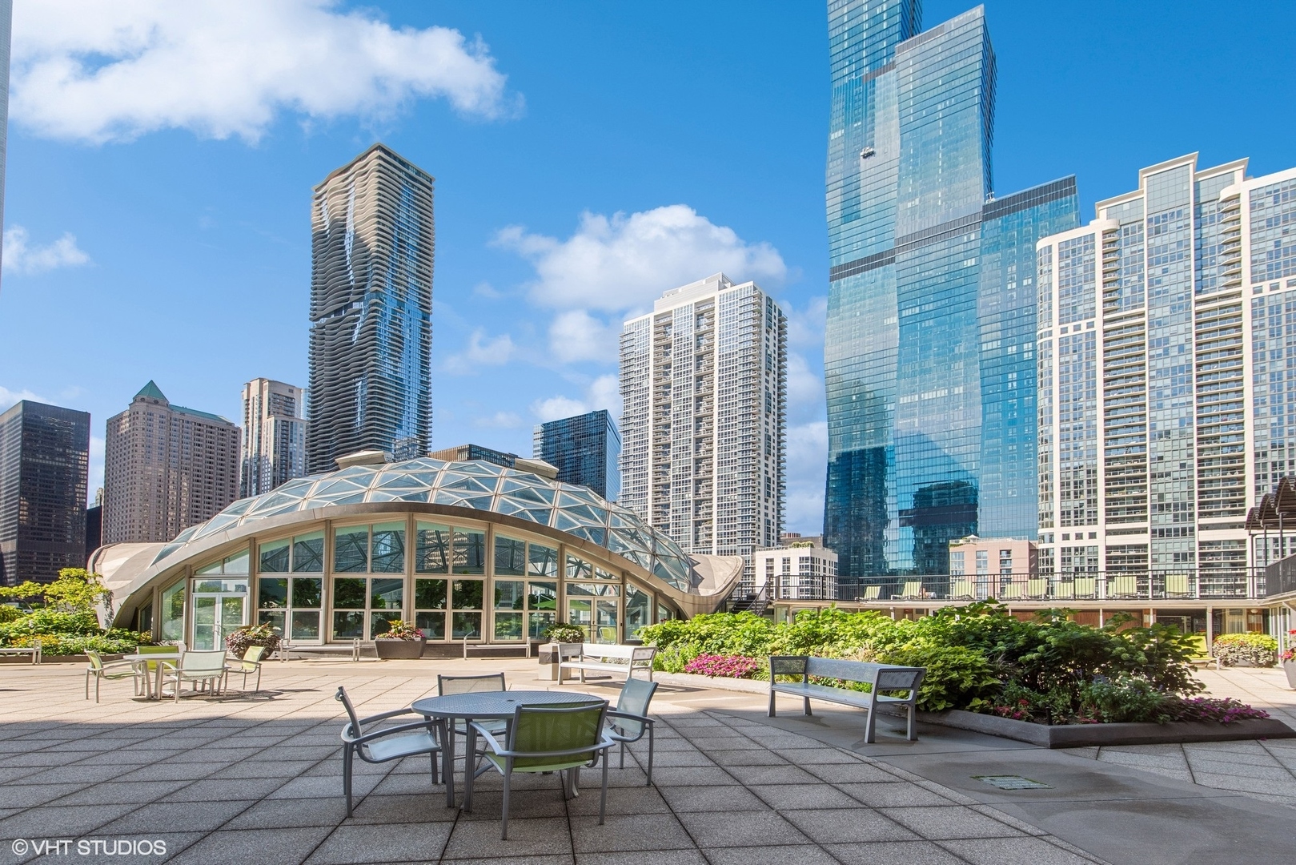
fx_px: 576
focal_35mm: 16
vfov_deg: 73.8
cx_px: 648
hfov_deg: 96.7
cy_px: 432
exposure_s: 1/640
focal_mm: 16
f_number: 8
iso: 400
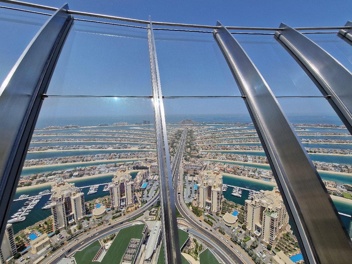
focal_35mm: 13
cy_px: 132
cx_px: 176
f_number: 2.2
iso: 50
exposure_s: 1/3128
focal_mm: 2.2
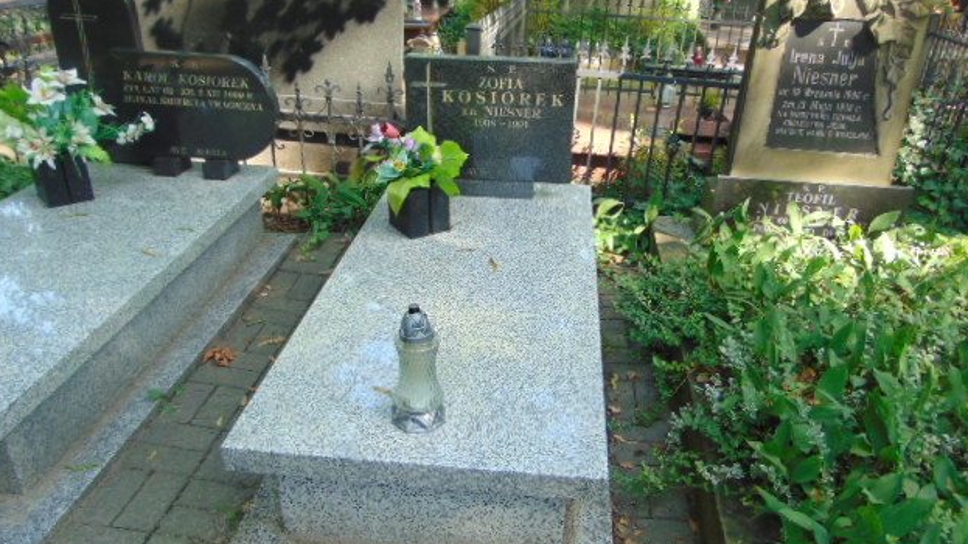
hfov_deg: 67.9
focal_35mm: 28
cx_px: 493
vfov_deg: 41.4
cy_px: 312
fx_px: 718
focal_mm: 4.5
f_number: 3
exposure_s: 1/60
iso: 80
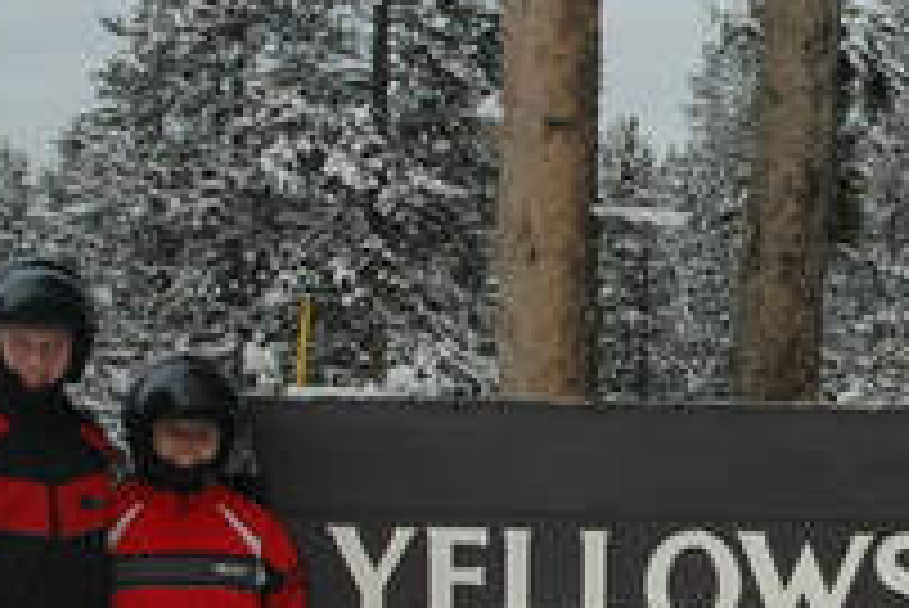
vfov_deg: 11.5
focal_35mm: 119
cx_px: 1089
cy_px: 509
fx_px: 2996
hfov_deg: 16.5
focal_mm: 25
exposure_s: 1/200
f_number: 7.1
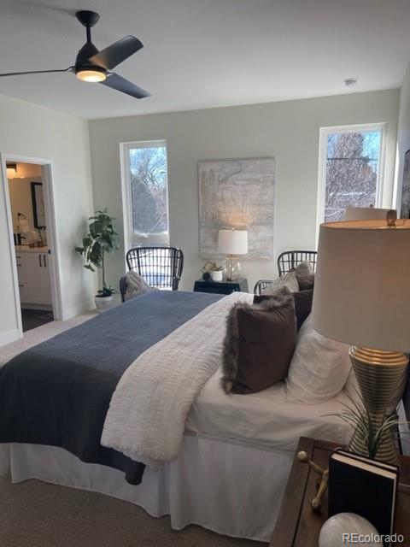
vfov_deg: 67.3
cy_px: 274
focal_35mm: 26
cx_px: 205
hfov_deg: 53.1
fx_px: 411
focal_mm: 5.1
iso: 32
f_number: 1.6
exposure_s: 1/244
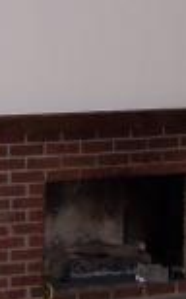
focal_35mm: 152
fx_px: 1235
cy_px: 111
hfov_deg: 8.6
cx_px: 140
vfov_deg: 13.8
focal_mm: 6.3
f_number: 2.8
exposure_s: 1/60
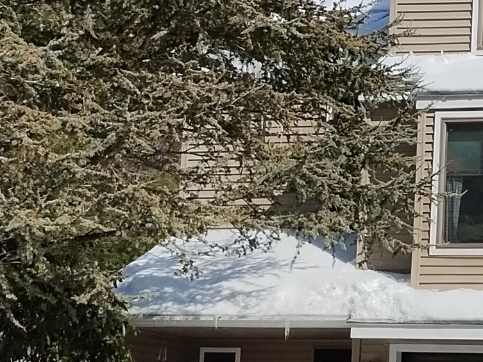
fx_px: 1423
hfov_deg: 17.3
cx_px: 727
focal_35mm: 102
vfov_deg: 14.4
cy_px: 328
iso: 107
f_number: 1.7
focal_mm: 4.71
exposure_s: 1/9851
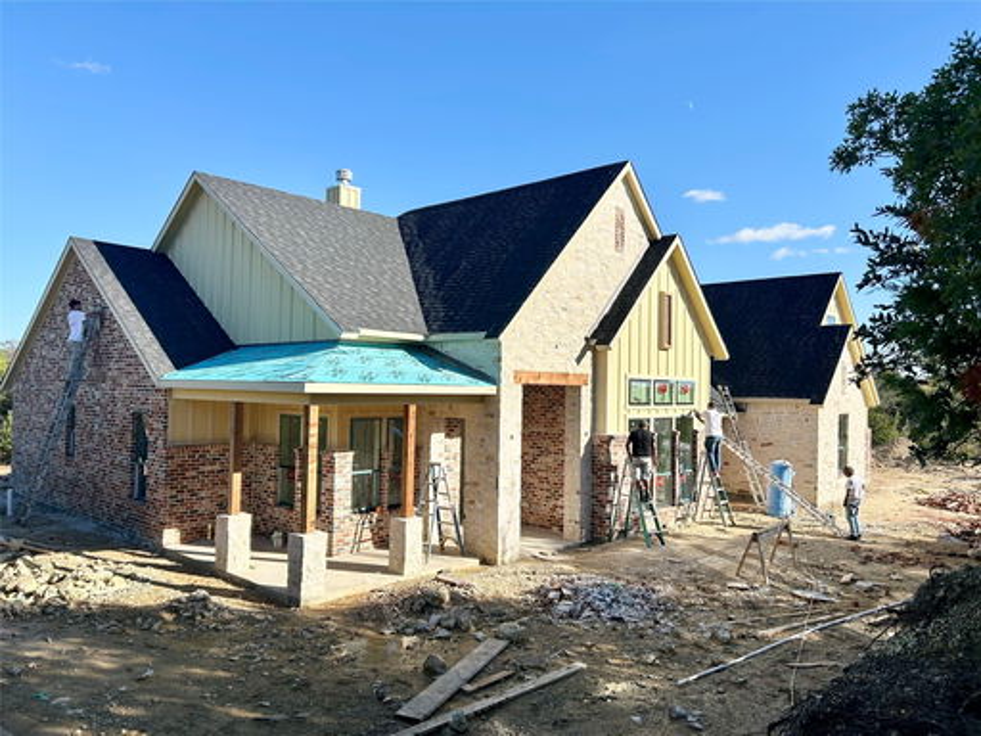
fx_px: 737
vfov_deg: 53.1
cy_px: 368
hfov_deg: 67.3
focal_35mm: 26
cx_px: 490
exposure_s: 1/3968
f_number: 1.5
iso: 50
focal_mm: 5.7
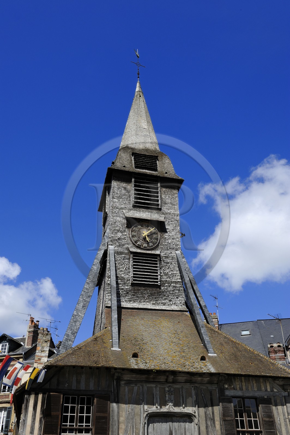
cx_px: 145
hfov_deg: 37.8
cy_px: 218
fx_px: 424
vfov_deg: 54.5
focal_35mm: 35
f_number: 13
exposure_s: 1/200
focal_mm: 35
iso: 200
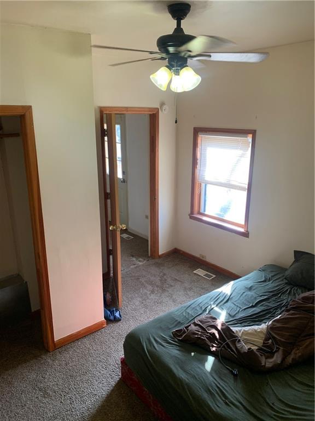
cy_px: 210
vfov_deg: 67.3
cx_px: 158
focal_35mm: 26
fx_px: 315
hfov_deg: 53.1
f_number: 1.8
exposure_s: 1/60
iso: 80
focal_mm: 4.25
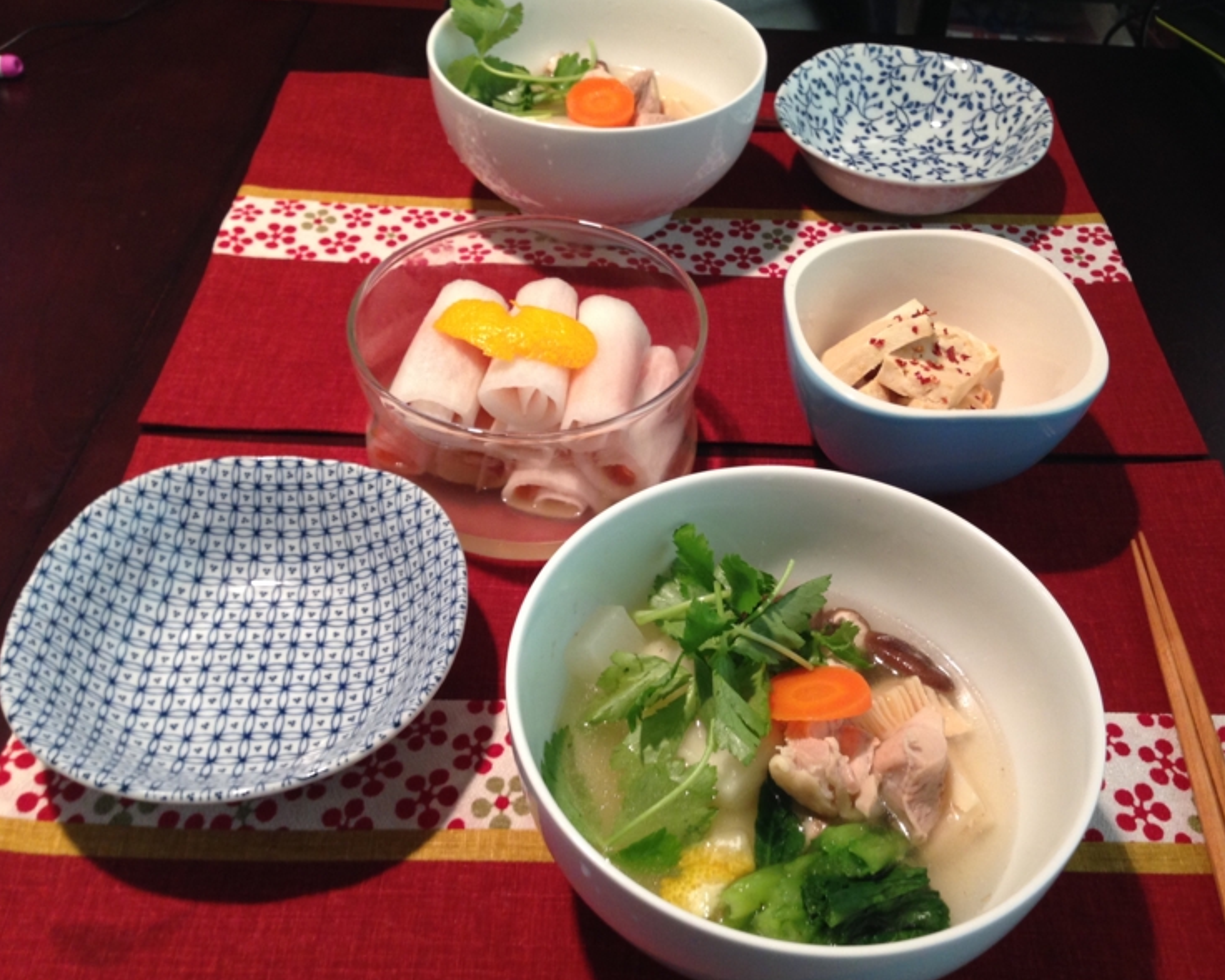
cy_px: 489
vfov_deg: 42.2
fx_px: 1269
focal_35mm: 35
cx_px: 654
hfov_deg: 51.5
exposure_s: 1/20
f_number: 2.4
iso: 125
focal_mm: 4.12
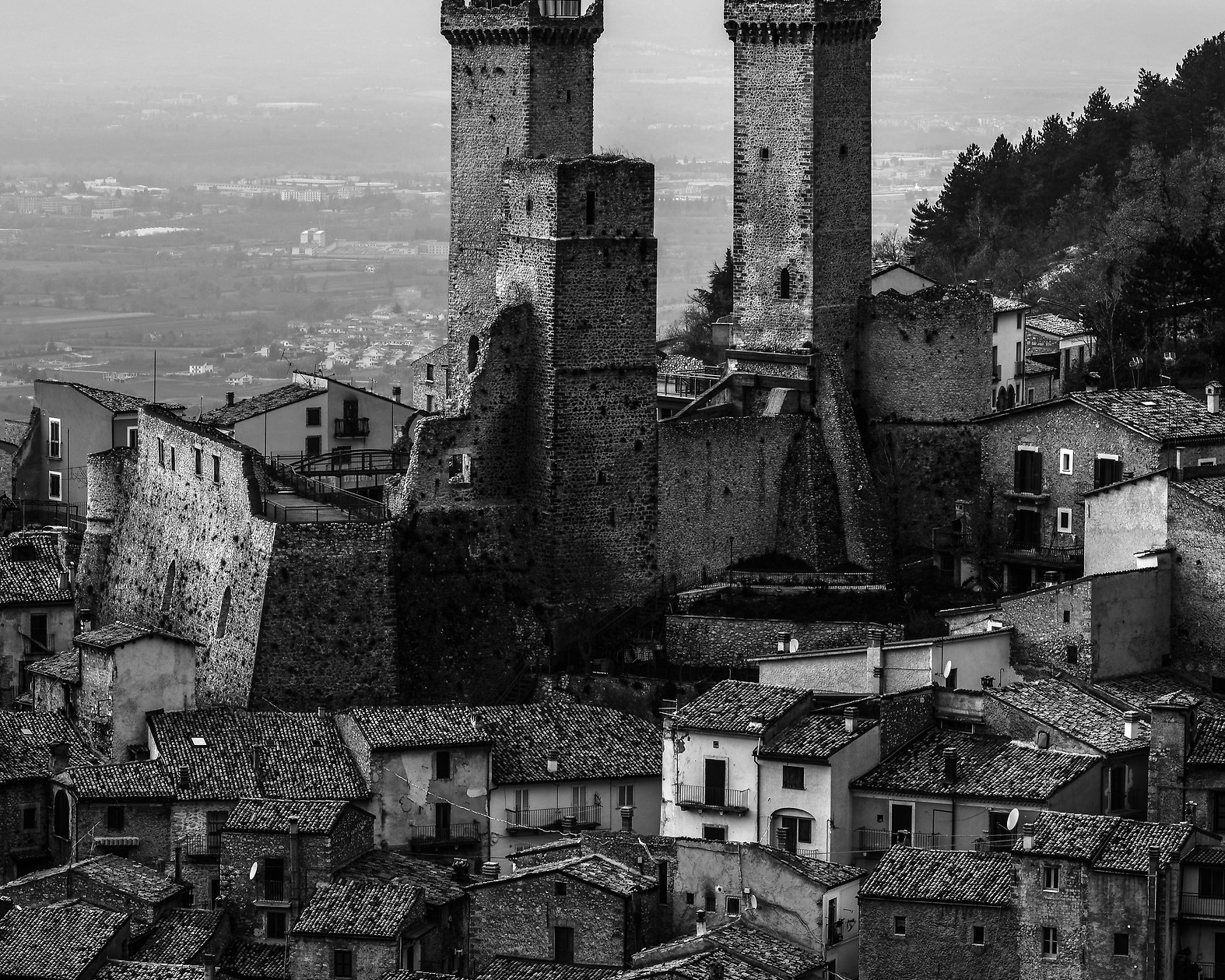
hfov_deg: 13.2
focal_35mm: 146
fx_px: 5293
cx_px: 329
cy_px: 421
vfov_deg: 10.6
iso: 50
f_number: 13
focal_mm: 102
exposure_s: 1/30
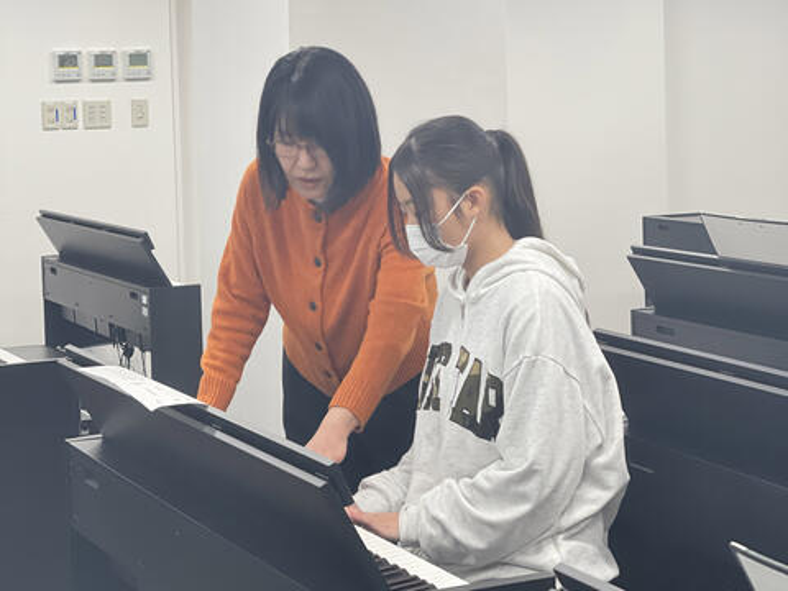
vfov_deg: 22.9
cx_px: 394
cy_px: 296
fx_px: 1457
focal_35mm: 64
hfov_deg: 30.3
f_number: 2.2
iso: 100
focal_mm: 7.5
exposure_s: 1/120
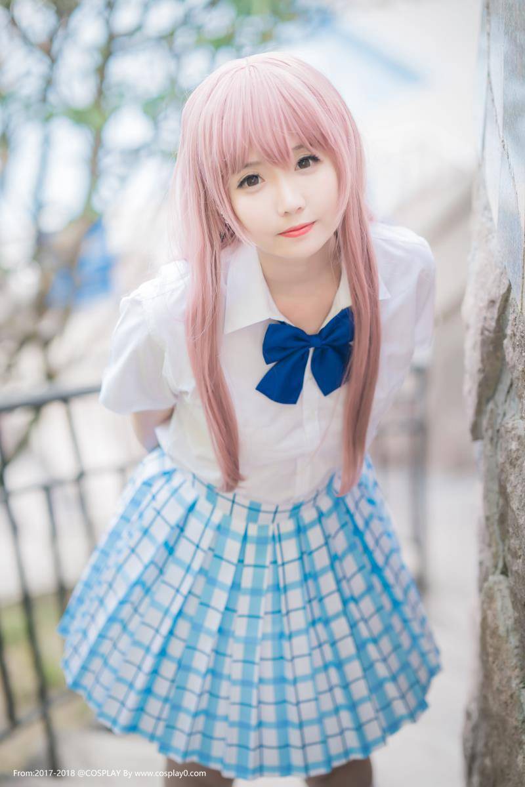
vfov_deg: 23.9
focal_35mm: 85
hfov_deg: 16.1
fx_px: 1859
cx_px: 262
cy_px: 394
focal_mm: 85
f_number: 2
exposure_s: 1/200
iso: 100
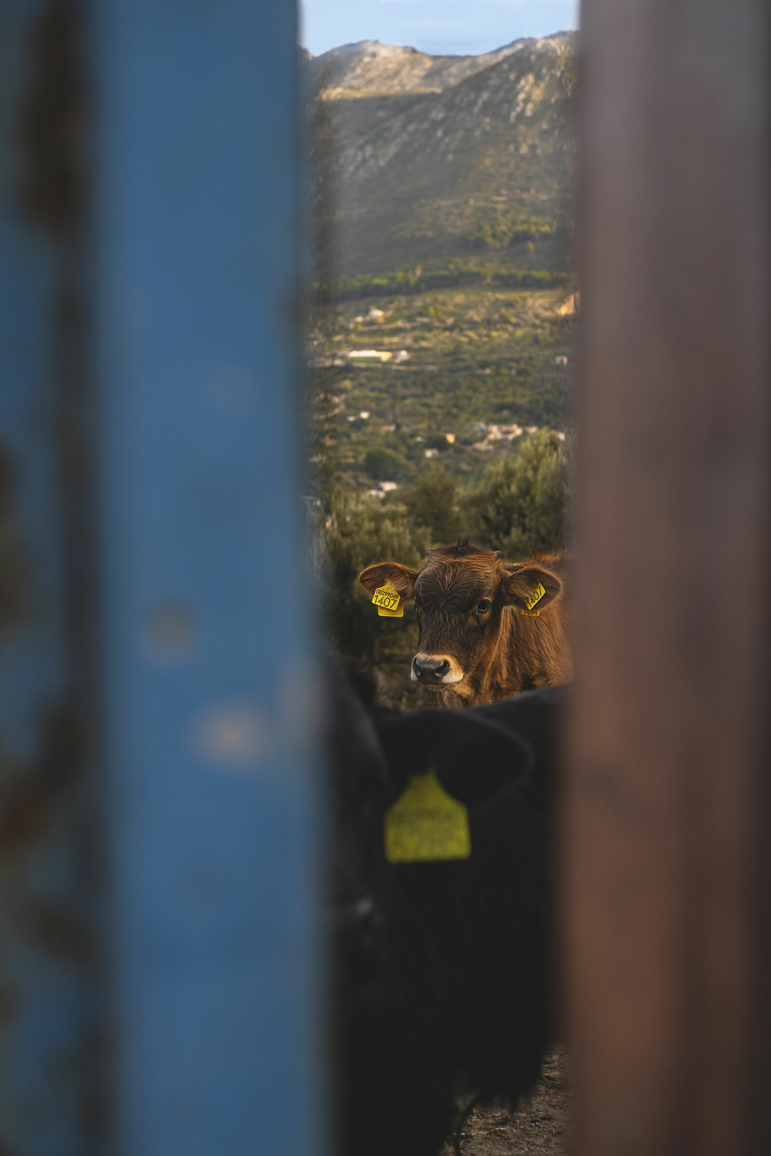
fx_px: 1702
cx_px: 386
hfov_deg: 25.5
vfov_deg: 37.5
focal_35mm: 53
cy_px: 578
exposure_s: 1/180
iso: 400
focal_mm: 35
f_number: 3.2
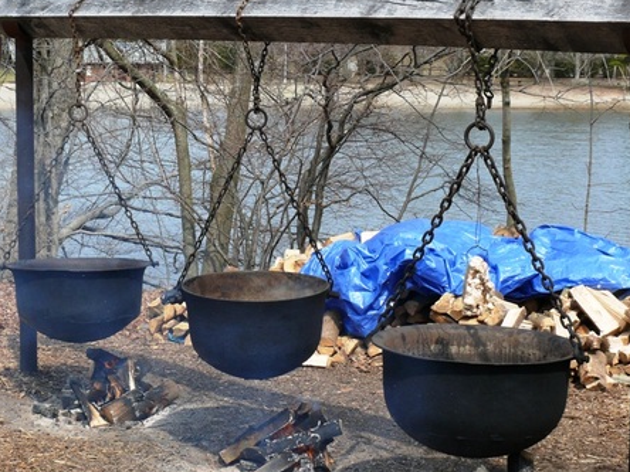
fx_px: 1365
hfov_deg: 25.9
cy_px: 210
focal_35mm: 75
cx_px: 244
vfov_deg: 19.6
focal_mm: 11
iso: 100
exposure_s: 1/320
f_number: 5.6
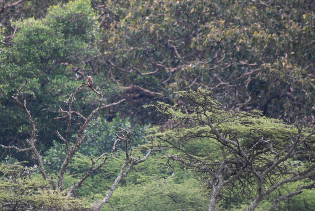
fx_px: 3942
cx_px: 158
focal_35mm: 450
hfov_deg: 4.6
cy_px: 106
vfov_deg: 3.1
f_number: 5.6
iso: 400
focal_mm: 300
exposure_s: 1/100
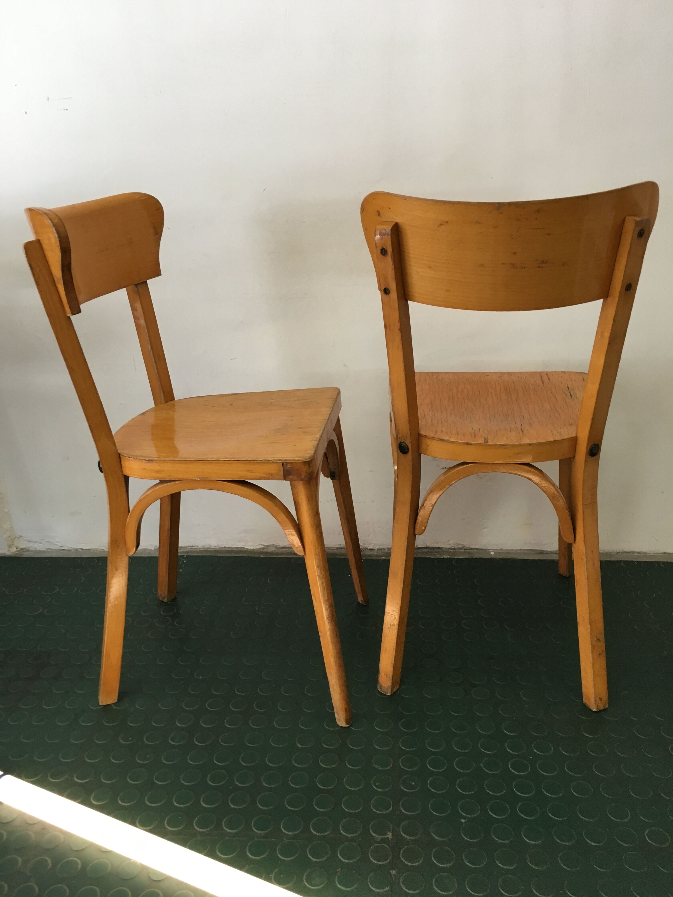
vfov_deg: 61.7
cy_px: 448
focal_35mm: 29
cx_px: 336
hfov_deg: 48.2
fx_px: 752
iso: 50
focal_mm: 4.15
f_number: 2.2
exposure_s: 1/33
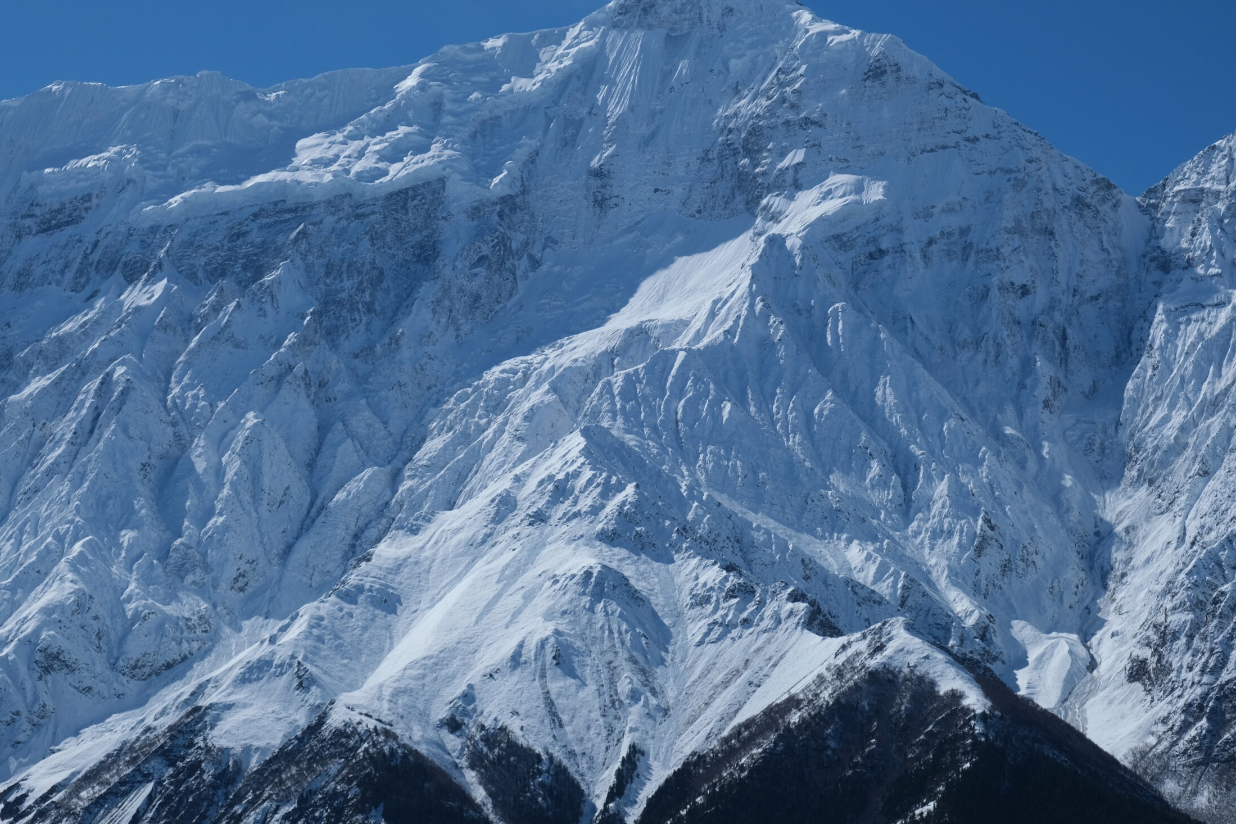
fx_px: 2678
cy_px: 388
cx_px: 644
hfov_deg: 26.0
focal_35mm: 78
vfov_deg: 17.5
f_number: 8
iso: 320
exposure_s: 1/1900
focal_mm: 44.4
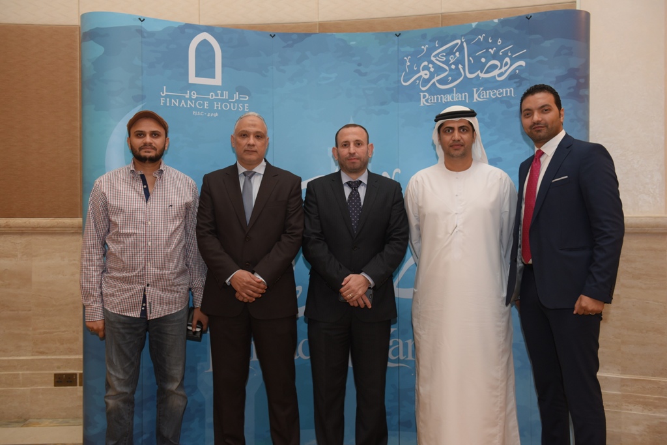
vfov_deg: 38.9
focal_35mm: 34
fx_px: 630
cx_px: 334
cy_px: 222
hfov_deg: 55.8
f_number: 3.5
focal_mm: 34
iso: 1250
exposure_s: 1/80
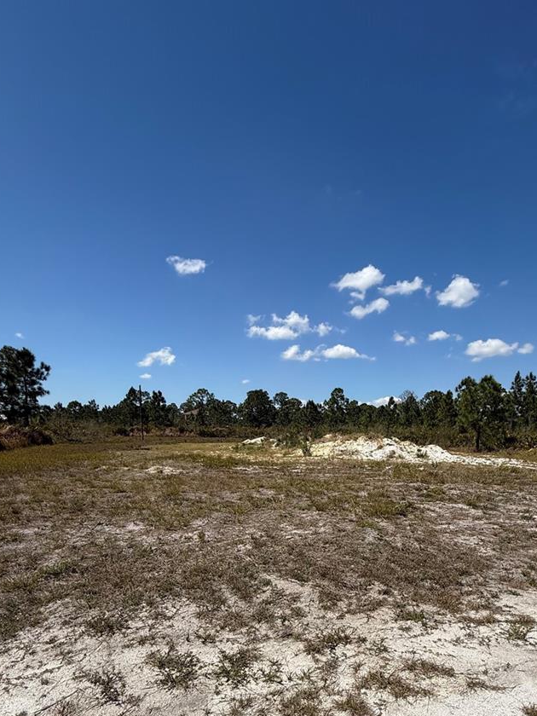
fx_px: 414
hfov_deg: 65.7
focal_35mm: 20
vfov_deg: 78.1
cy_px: 497
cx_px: 303
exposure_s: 1/3891
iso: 50
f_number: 2.2
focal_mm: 2.22
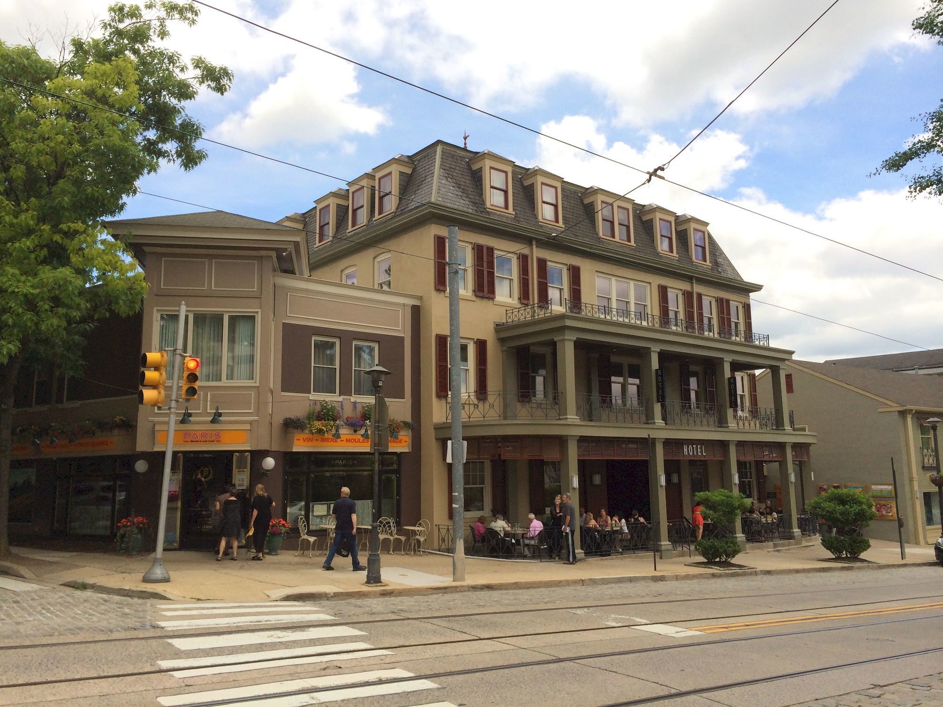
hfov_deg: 60.0
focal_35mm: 30
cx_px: 472
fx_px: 817
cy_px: 354
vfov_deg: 46.8
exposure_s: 1/2740
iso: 64
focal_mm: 4.12
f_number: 2.2
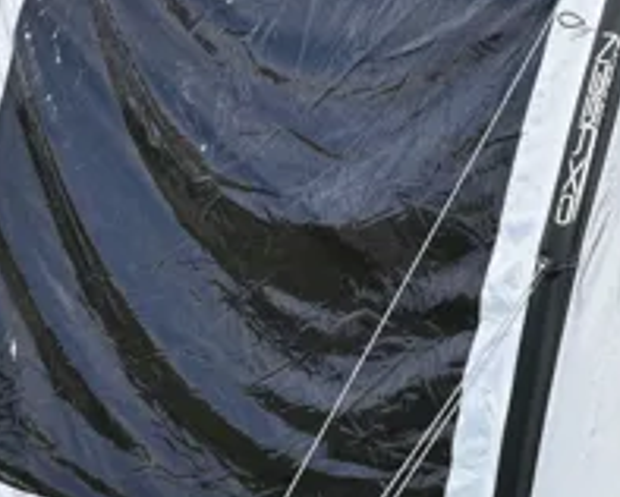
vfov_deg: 11.3
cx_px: 629
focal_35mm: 137
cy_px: 294
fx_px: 2516
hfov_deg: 13.8
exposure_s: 1/400
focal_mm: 24
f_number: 10
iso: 200
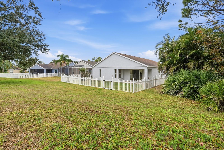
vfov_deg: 73.8
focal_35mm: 16
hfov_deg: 96.7
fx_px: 100
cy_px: 75
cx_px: 112
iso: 250
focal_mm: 16
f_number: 9
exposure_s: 1/160
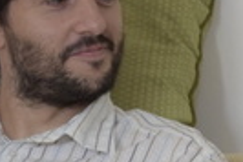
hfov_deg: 4.1
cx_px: 550
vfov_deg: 2.8
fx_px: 3318
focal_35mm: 491
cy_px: 151
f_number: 5.6
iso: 640
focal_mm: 55
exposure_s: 1/30
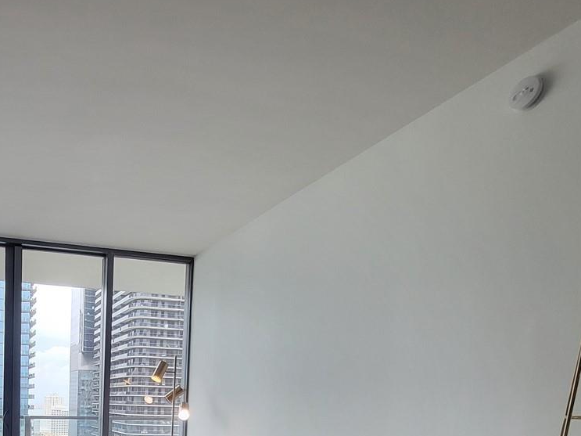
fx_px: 470
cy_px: 435
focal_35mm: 28
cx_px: 84
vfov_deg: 42.9
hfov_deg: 56.7
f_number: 2.2
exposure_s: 1/60
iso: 80
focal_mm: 1.74
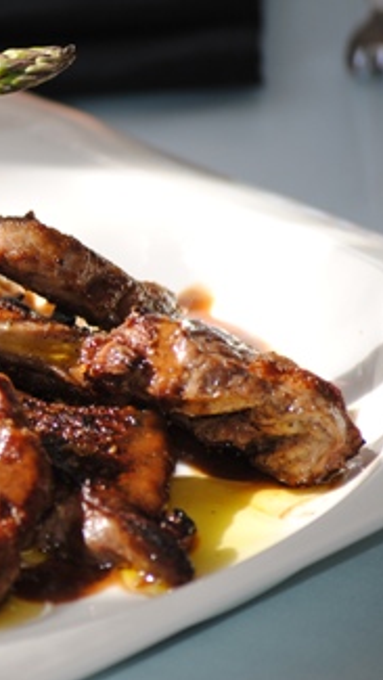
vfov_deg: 8.1
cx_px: -151
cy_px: 280
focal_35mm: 266
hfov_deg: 4.5
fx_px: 4799
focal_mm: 92
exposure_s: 1/200
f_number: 4.5
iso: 100
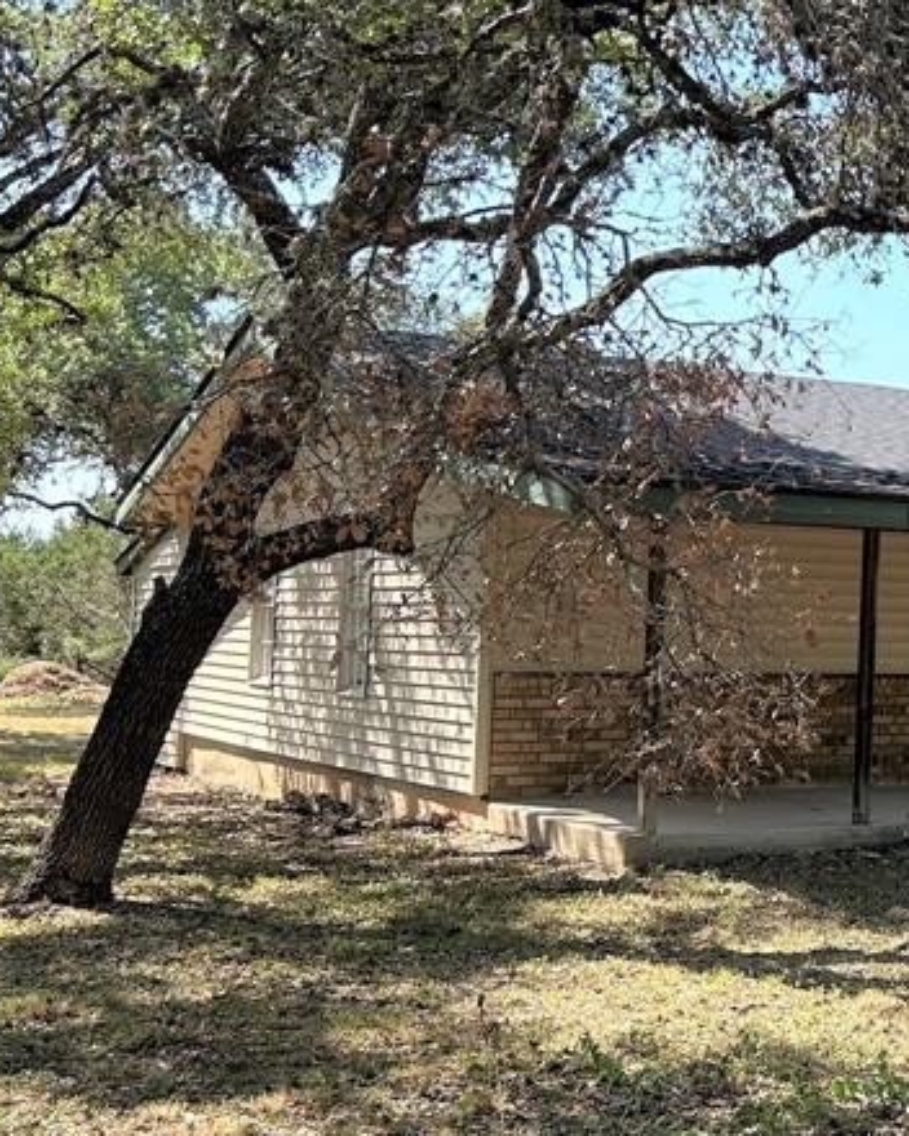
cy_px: 496
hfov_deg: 23.4
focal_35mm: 59
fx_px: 1984
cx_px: 1121
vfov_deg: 31.9
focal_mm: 5.7
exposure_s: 1/1183
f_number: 1.5
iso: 50
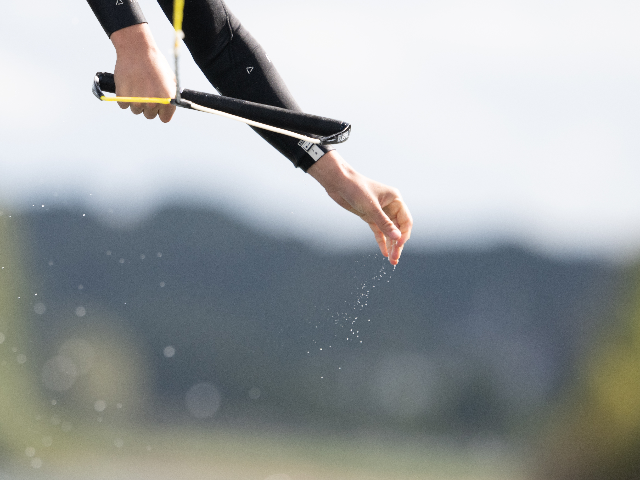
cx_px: 74
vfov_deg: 1.9
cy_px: 79
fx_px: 14847
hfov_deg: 2.5
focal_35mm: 803
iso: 320
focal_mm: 400
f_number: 4
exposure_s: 1/2500
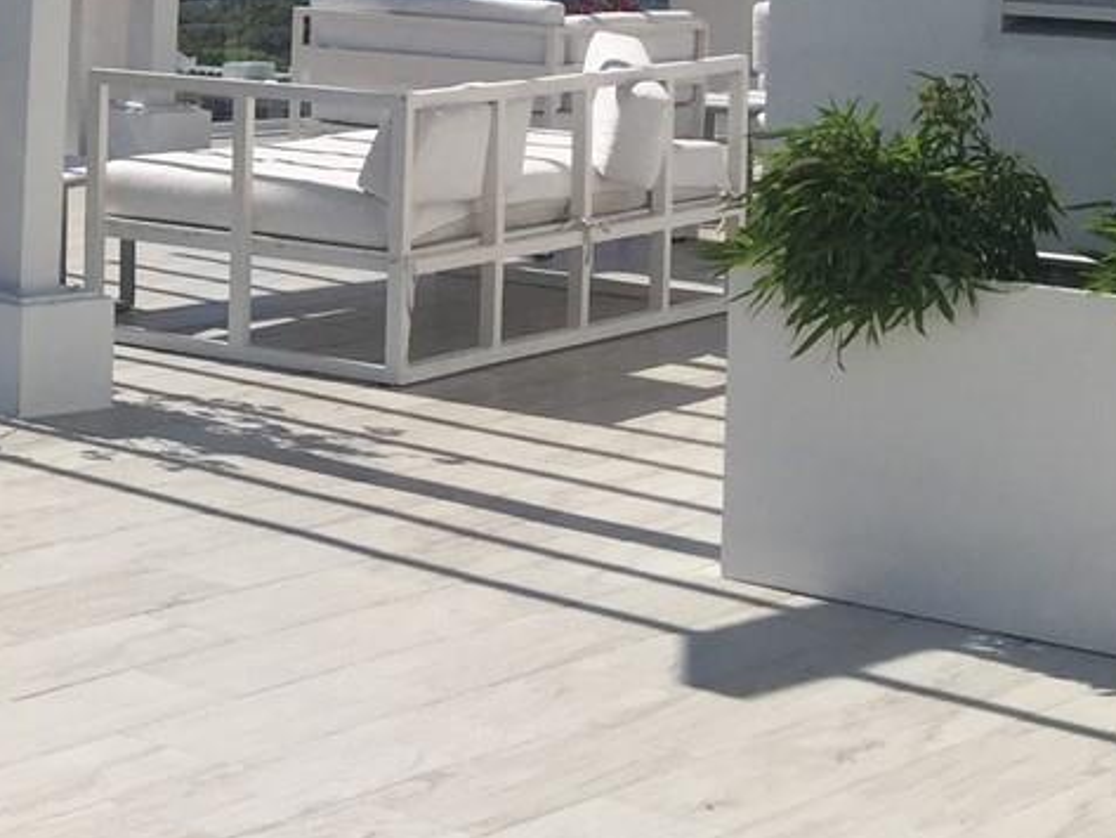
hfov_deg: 17.7
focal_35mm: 98
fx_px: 3160
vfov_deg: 14.8
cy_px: 5
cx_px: -625
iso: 32
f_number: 2.2
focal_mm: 4.15
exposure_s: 1/4950
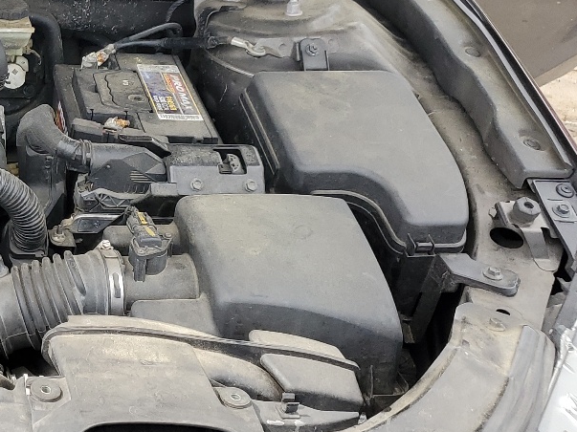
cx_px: -155
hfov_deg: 24.8
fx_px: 1150
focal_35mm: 69
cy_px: 98
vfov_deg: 21.1
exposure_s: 1/588
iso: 50
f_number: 1.5
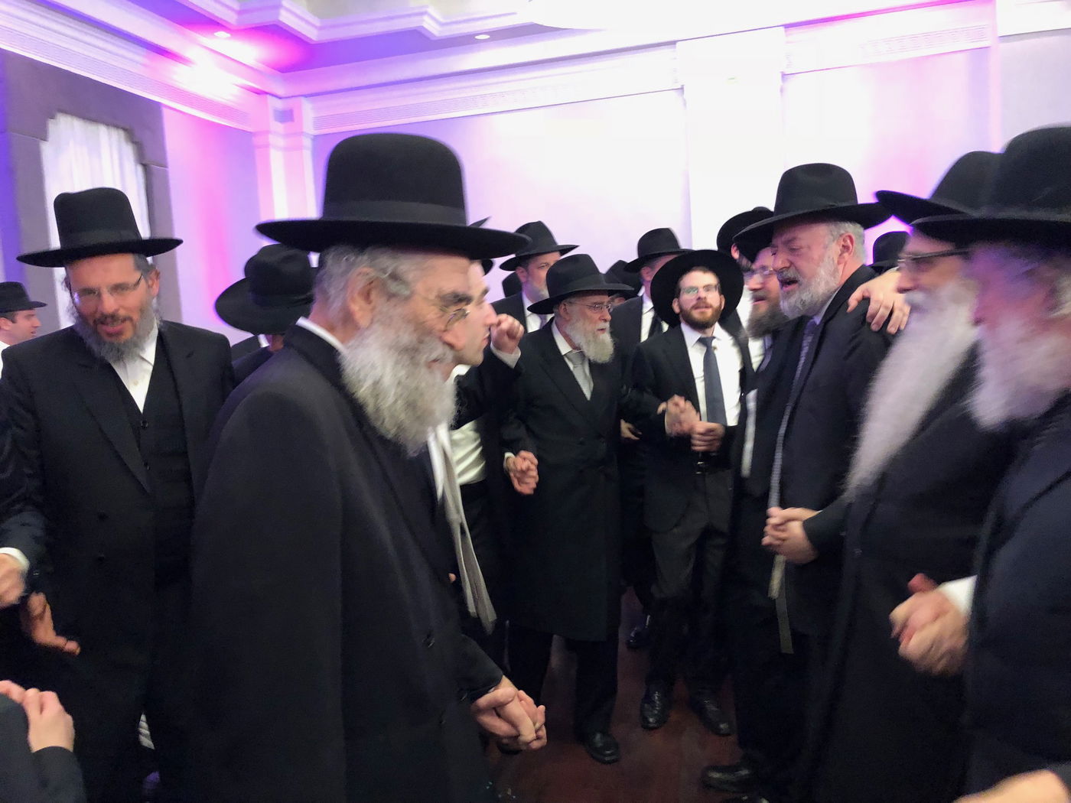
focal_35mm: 28
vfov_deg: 49.7
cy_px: 402
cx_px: 536
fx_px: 866
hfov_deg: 63.4
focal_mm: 3.99
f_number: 1.8
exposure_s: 1/30
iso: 500
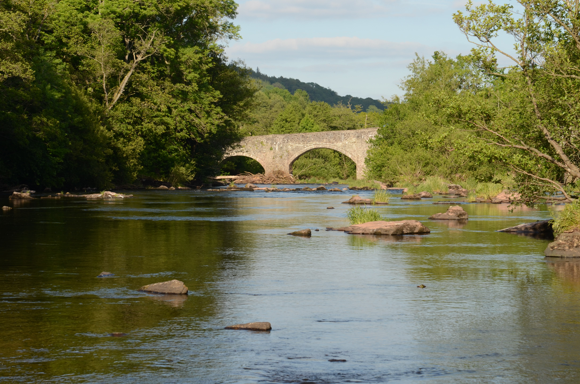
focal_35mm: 105
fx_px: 1688
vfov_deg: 13.0
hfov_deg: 19.5
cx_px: 290
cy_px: 192
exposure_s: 1/200
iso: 200
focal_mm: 70
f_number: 10
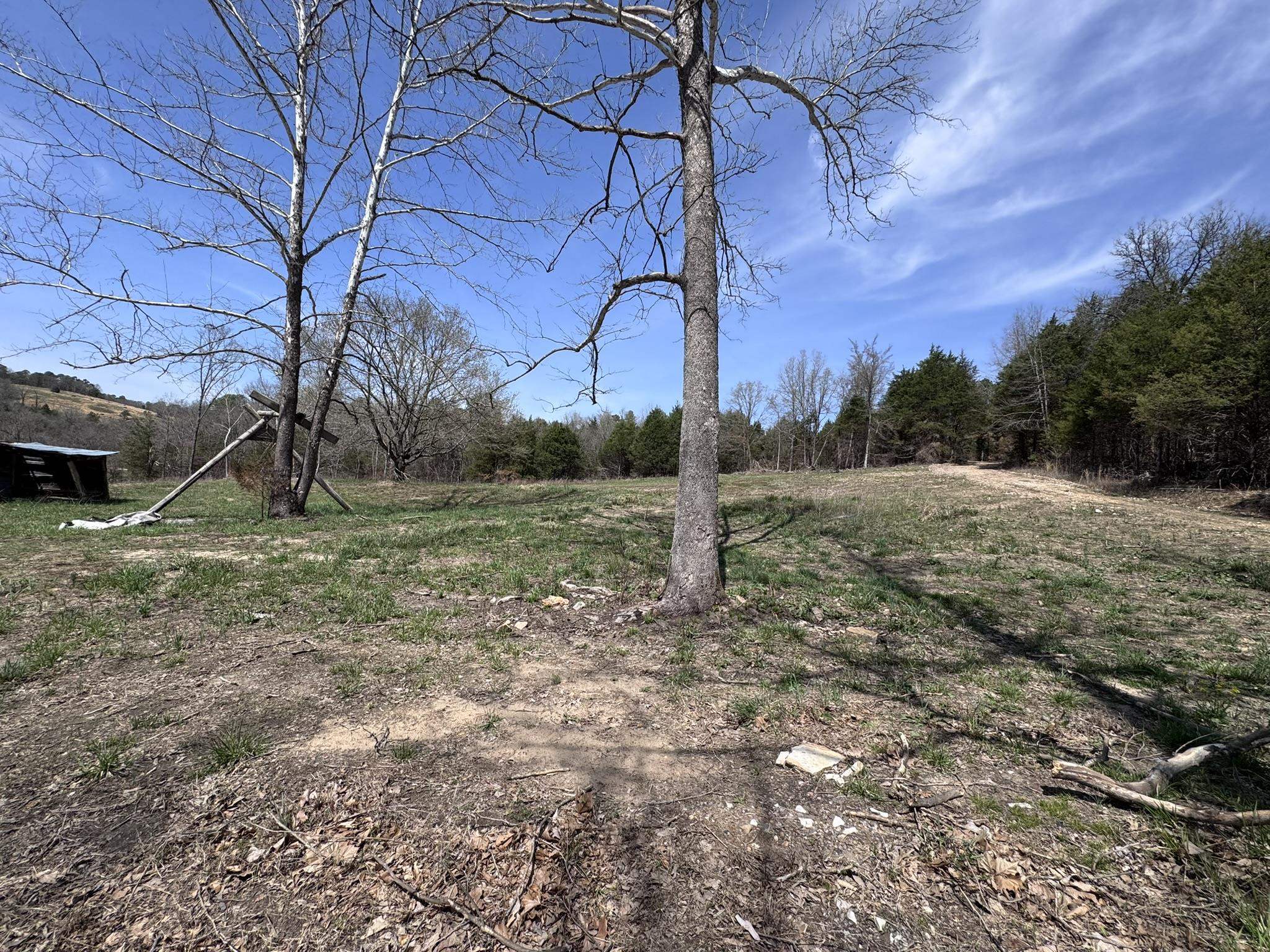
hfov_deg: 102.1
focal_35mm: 14
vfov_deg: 85.7
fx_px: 514
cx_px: 635
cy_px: 476
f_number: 2.2
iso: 50
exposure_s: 1/1789
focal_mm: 2.22
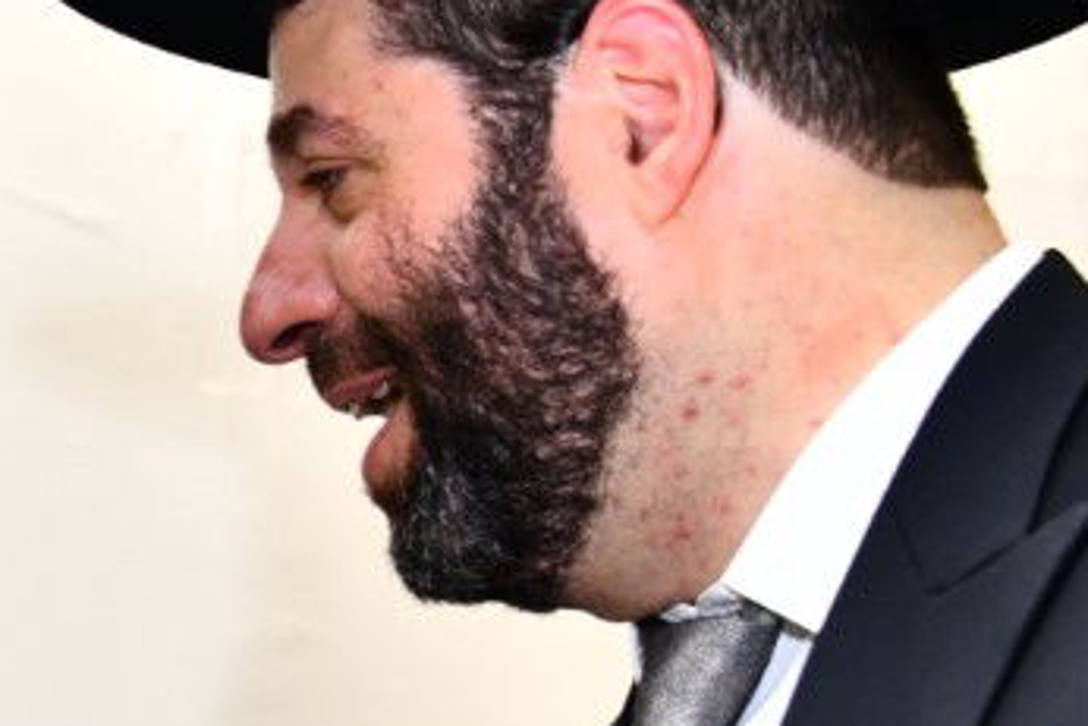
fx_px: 5533
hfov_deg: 10.9
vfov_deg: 7.5
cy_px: 773
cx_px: -412
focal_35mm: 183
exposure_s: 1/125
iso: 1000
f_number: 5.6
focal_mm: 55
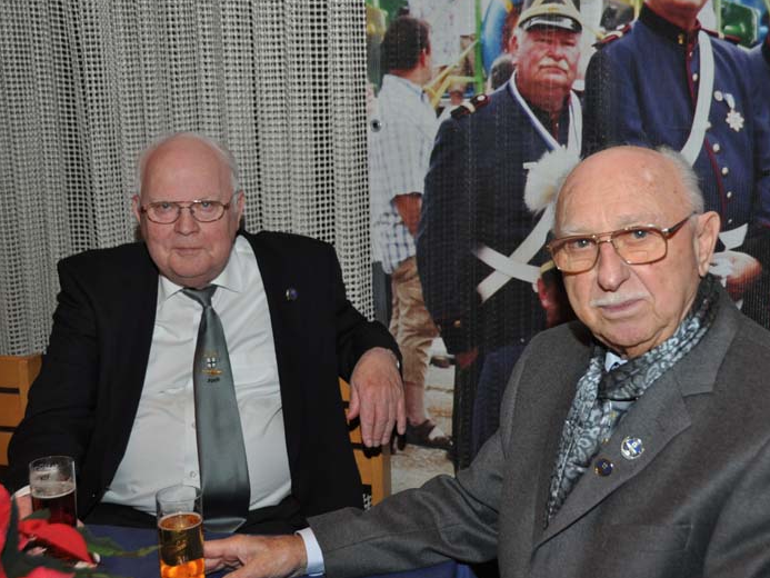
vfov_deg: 28.3
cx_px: 424
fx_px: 1147
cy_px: 285
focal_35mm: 52
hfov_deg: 37.1
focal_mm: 31
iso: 800
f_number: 4
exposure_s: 1/60
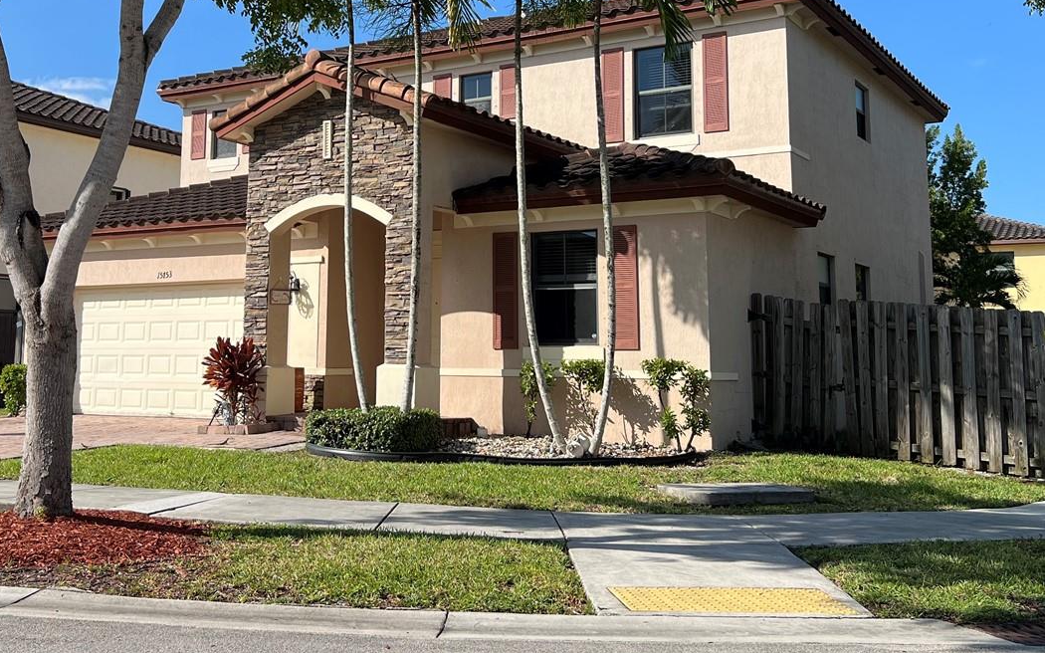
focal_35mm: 42
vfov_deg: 30.2
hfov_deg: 47.0
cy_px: 186
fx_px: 1196
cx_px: 442
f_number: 1.5
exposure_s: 1/3571
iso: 50
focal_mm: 5.7
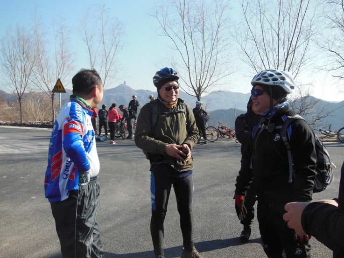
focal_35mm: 39
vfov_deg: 36.8
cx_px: 172
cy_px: 129
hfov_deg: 47.9
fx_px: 388
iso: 125
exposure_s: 1/640
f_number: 4.1
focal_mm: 6.9
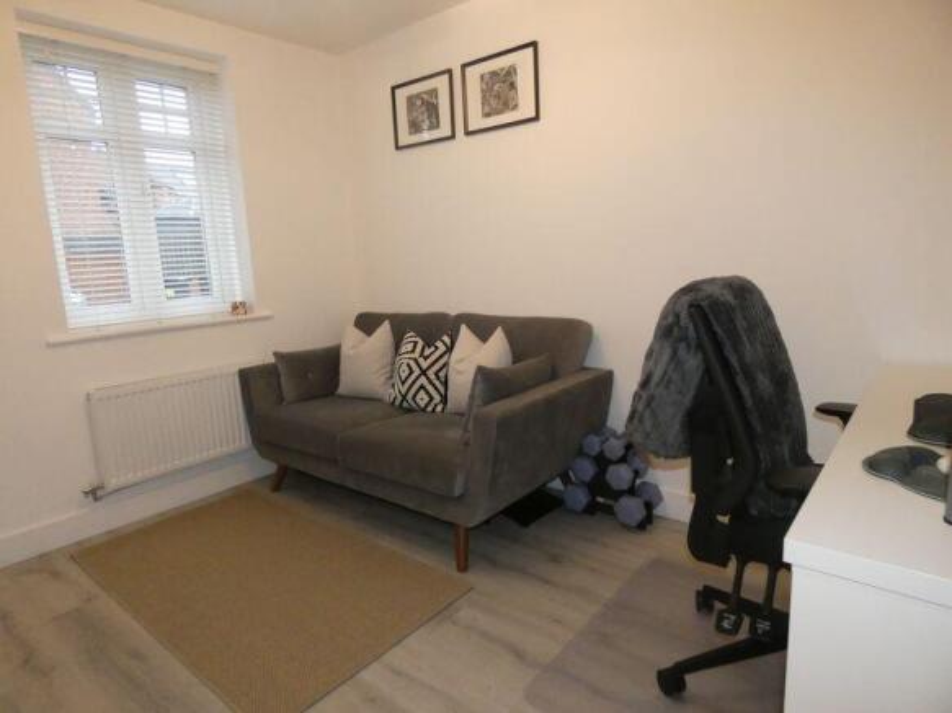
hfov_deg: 81.8
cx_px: 476
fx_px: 550
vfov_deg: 66.0
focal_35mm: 20
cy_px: 356
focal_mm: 3.6
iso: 800
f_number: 2.8
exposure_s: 1/60
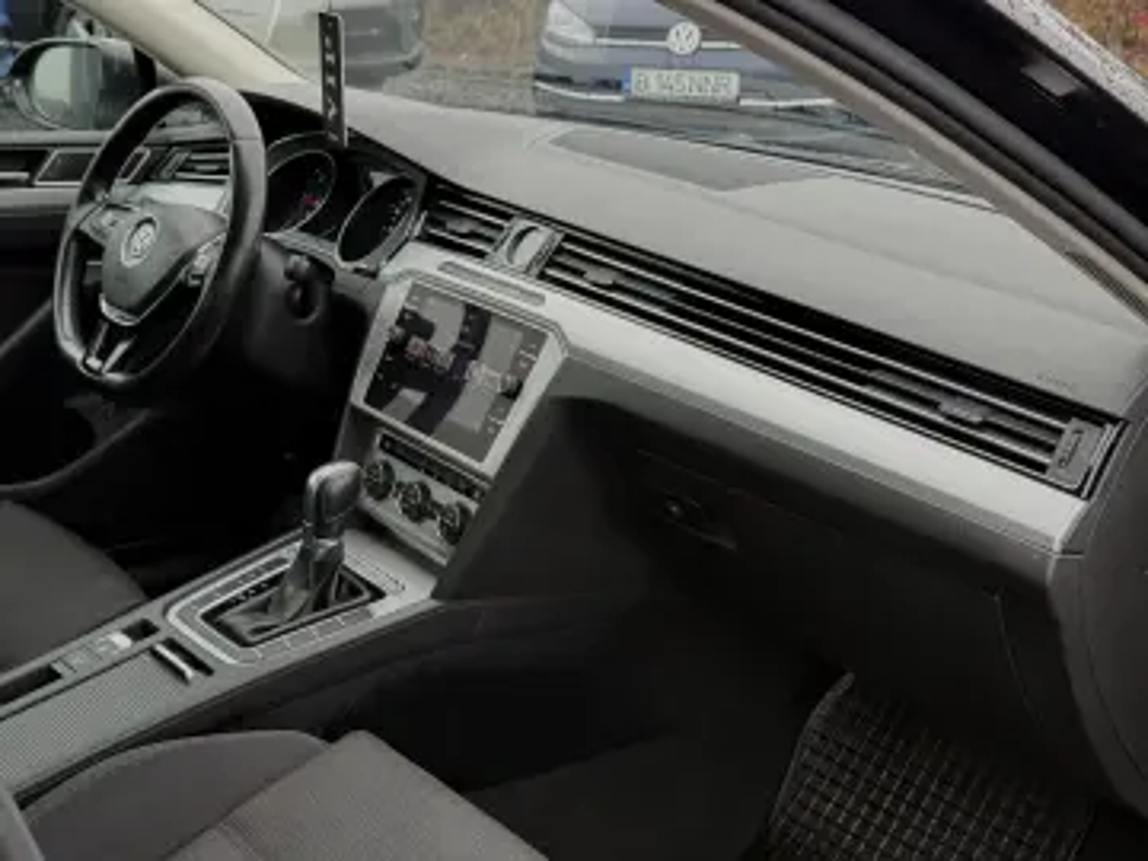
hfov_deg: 39.7
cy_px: 430
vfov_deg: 30.3
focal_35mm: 48
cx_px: 574
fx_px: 1592
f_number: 1.78
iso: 64
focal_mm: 6.76
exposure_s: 1/121
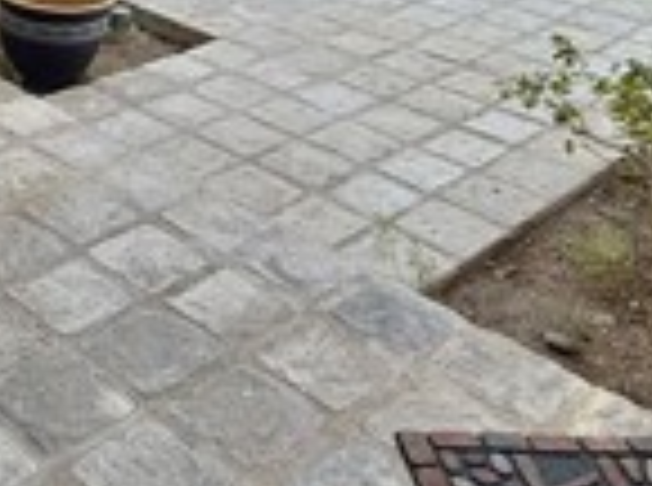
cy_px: -148
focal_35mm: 62
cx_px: 49
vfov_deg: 21.3
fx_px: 1165
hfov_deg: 29.8
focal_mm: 2.22
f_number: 2.2
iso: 64
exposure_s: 1/99
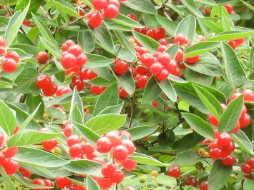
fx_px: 2824
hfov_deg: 5.1
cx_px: -14
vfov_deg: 3.8
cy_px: 281
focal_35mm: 385
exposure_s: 1/60
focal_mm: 17
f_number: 4.8
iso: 110
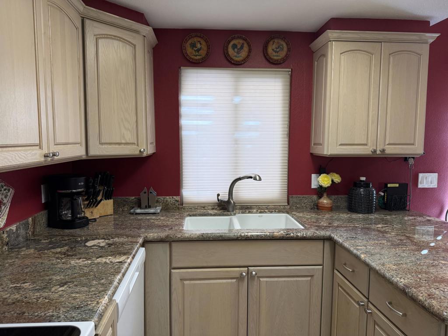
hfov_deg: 71.6
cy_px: 168
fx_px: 311
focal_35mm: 24
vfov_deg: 56.8
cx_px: 224
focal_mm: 6.76
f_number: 1.78
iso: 160
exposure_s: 1/120
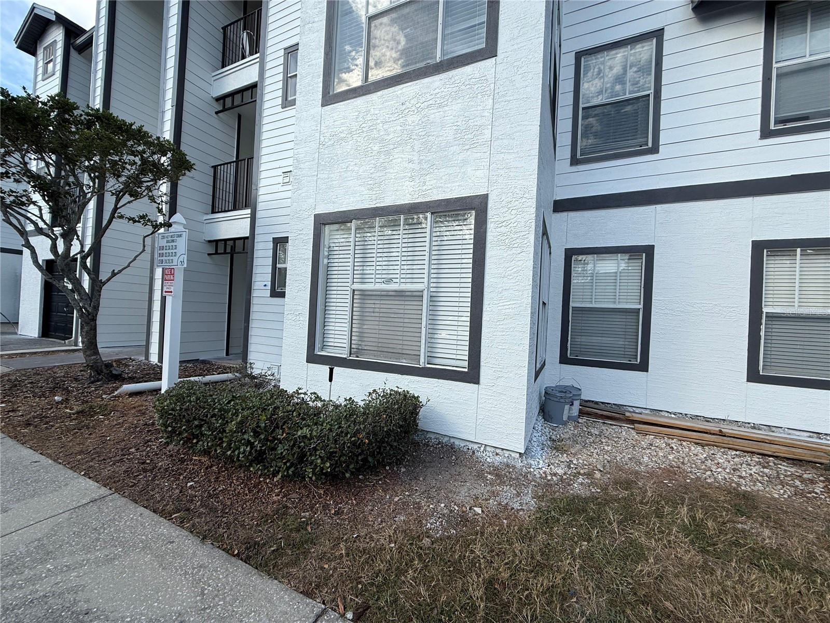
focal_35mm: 14
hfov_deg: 102.1
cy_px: 312
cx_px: 415
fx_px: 336
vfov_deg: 85.7
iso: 50
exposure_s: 1/1534
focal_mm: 2.22
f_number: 2.2
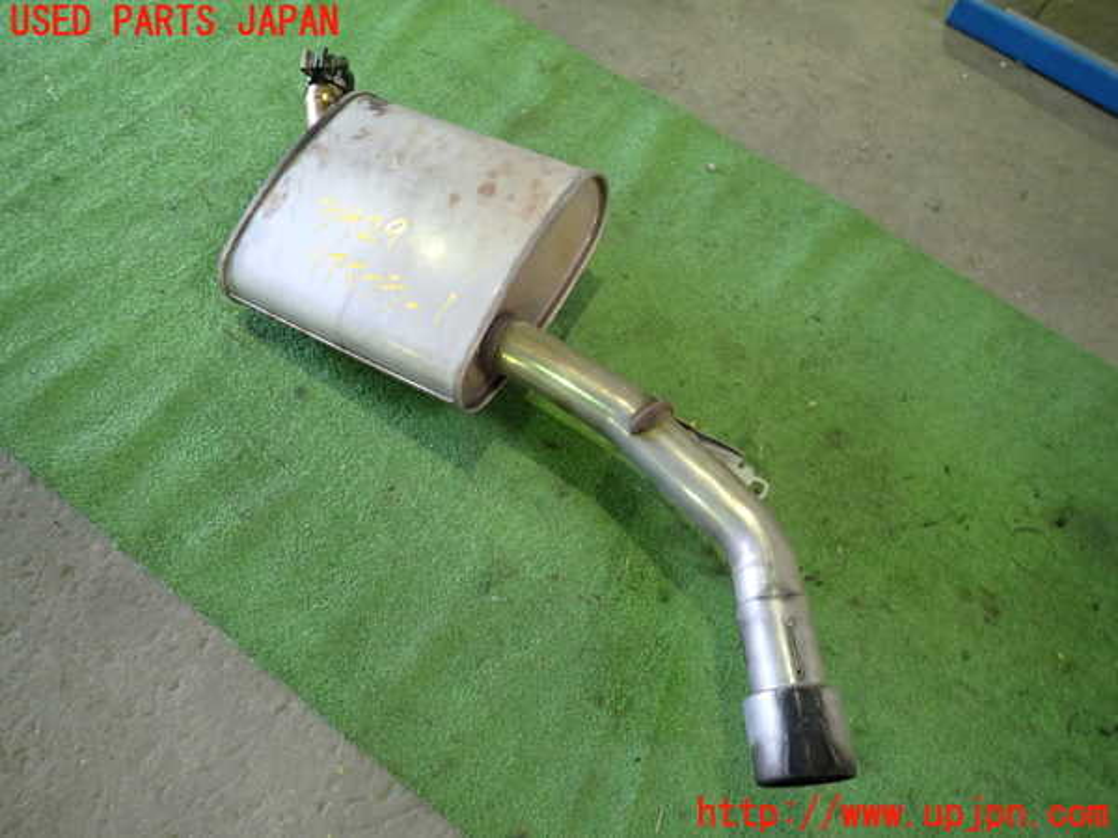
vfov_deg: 54.9
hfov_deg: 69.4
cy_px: 419
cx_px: 559
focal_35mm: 25
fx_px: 807
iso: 500
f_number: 2
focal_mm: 4.5
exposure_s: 1/30
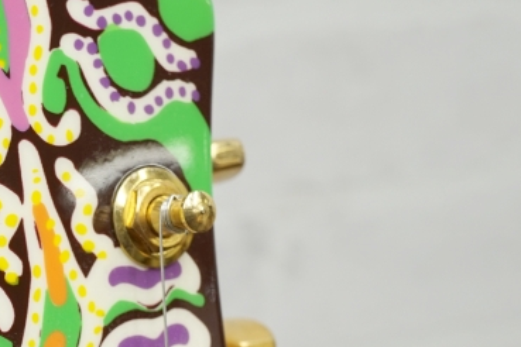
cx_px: -69
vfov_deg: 13.4
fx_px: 1447
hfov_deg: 19.5
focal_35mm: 100
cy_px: 394
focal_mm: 24
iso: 200
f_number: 5
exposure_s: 1/50
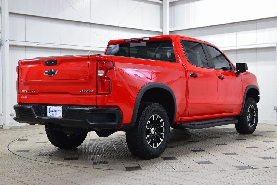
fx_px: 392
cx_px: 138
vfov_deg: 26.5
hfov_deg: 38.9
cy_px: 92
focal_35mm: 51
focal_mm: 34
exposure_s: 1/15
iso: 640
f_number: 6.3
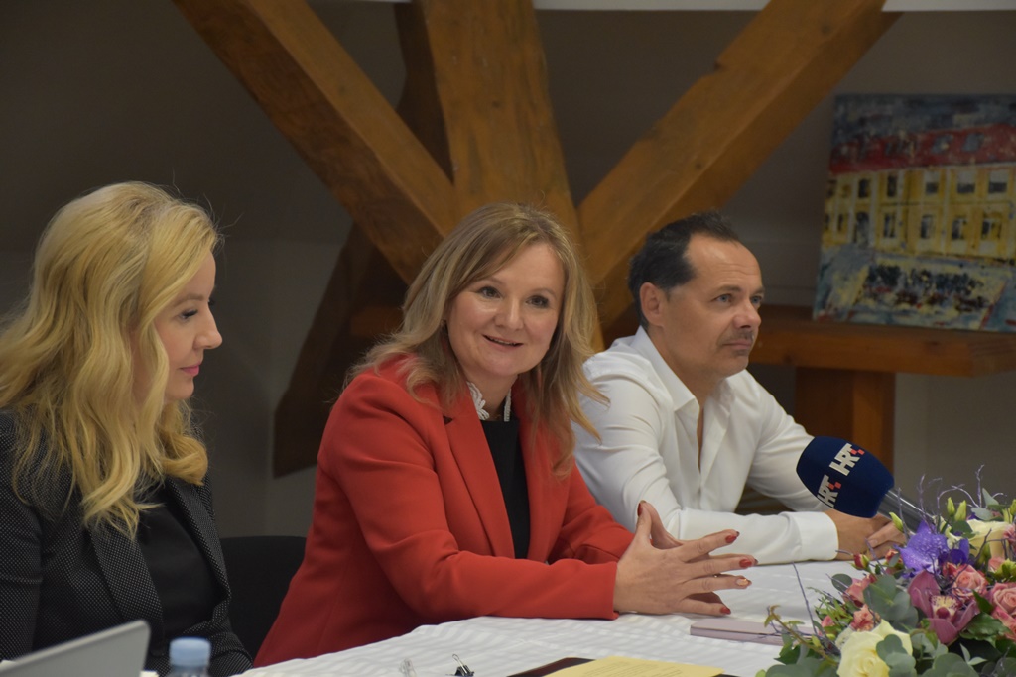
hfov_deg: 17.1
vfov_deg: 11.4
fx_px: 3387
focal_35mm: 120
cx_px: 508
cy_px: 338
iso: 1600
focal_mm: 80
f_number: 5.3
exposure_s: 1/125
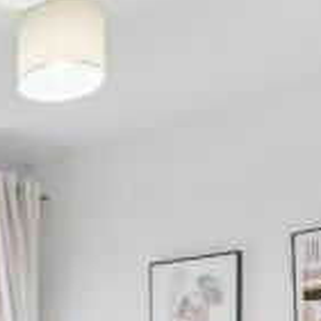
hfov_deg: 22.4
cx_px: -120
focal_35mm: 67
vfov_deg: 23.1
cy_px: 406
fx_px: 703
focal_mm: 17
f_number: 6.3
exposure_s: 1/25
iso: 800
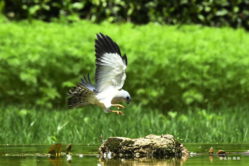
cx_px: 124
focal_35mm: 381
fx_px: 2635
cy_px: 83
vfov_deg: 3.6
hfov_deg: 5.4
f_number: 8
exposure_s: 1/1600
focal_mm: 380
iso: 1600
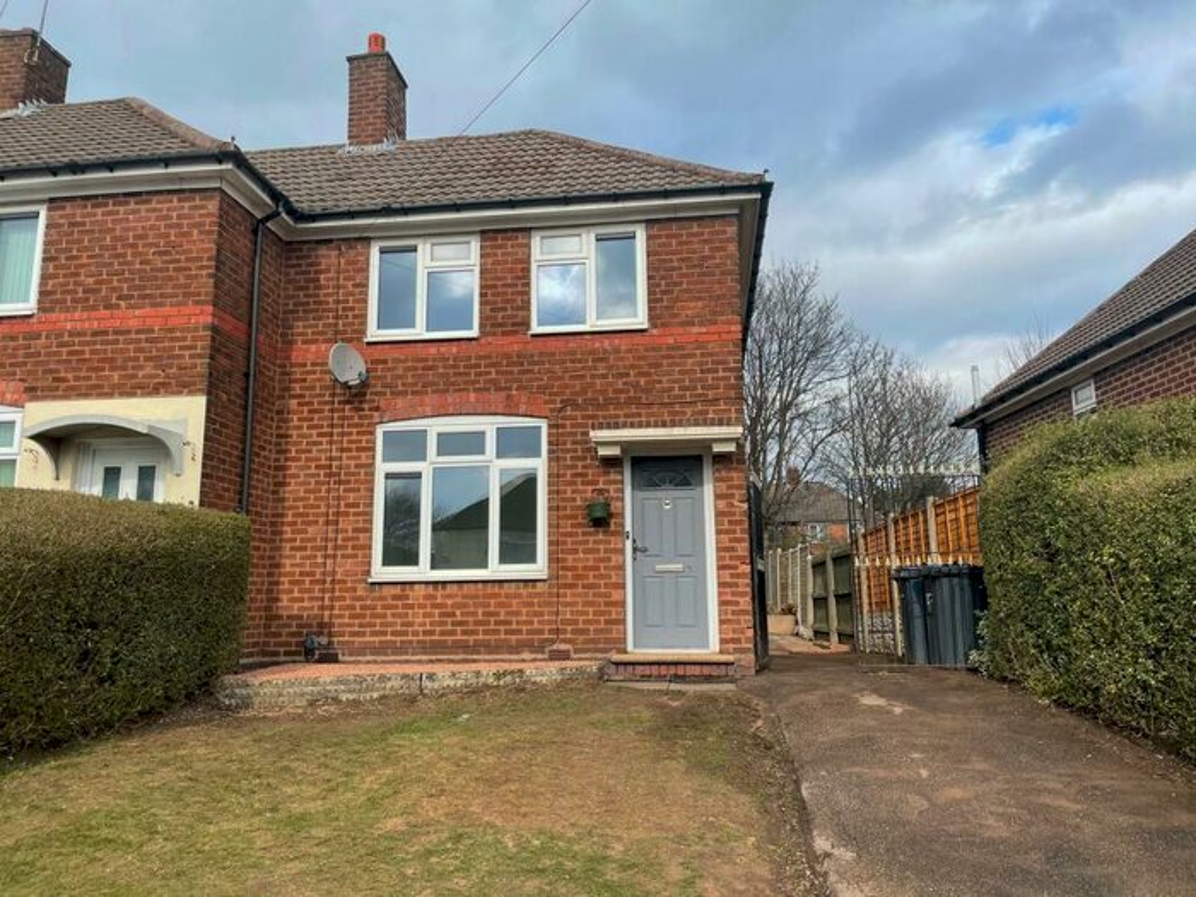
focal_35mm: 26
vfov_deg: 53.1
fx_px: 898
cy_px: 448
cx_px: 598
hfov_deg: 67.3
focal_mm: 4.2
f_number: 1.6
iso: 32
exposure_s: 1/1715
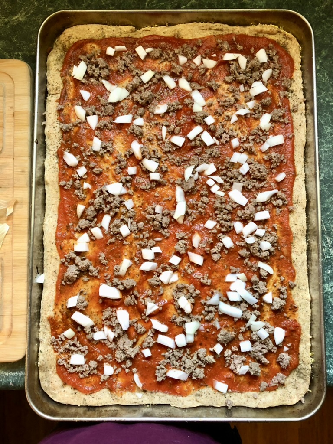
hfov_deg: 49.7
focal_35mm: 28
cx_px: 166
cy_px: 222
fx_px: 359
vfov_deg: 63.4
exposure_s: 1/15
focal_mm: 3.99
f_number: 1.8
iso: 80
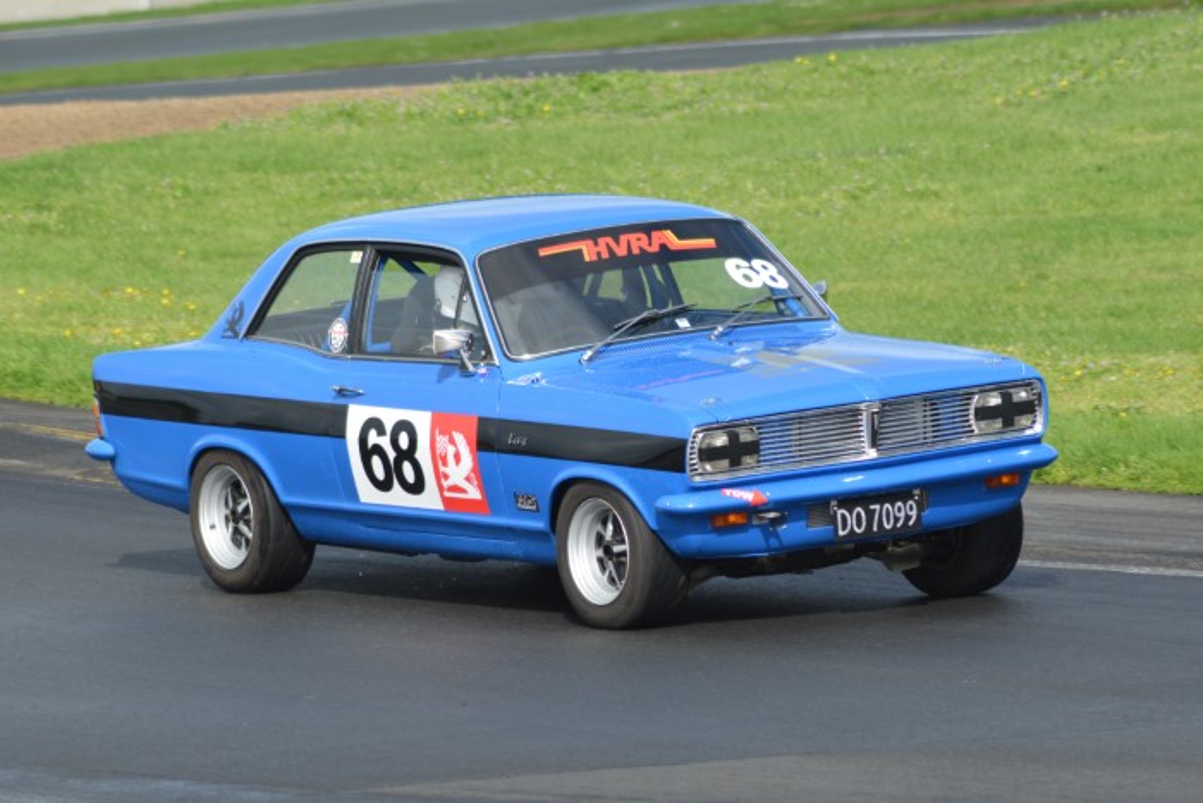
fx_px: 13034
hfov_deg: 5.3
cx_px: 602
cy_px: 402
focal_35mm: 390
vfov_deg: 3.5
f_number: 7.1
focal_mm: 260
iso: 400
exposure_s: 1/800
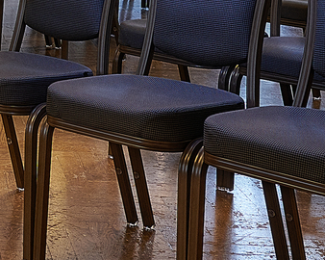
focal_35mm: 106
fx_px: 1019
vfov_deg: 12.9
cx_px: -288
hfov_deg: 15.2
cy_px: -230
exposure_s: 2
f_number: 9
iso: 100
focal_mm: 14
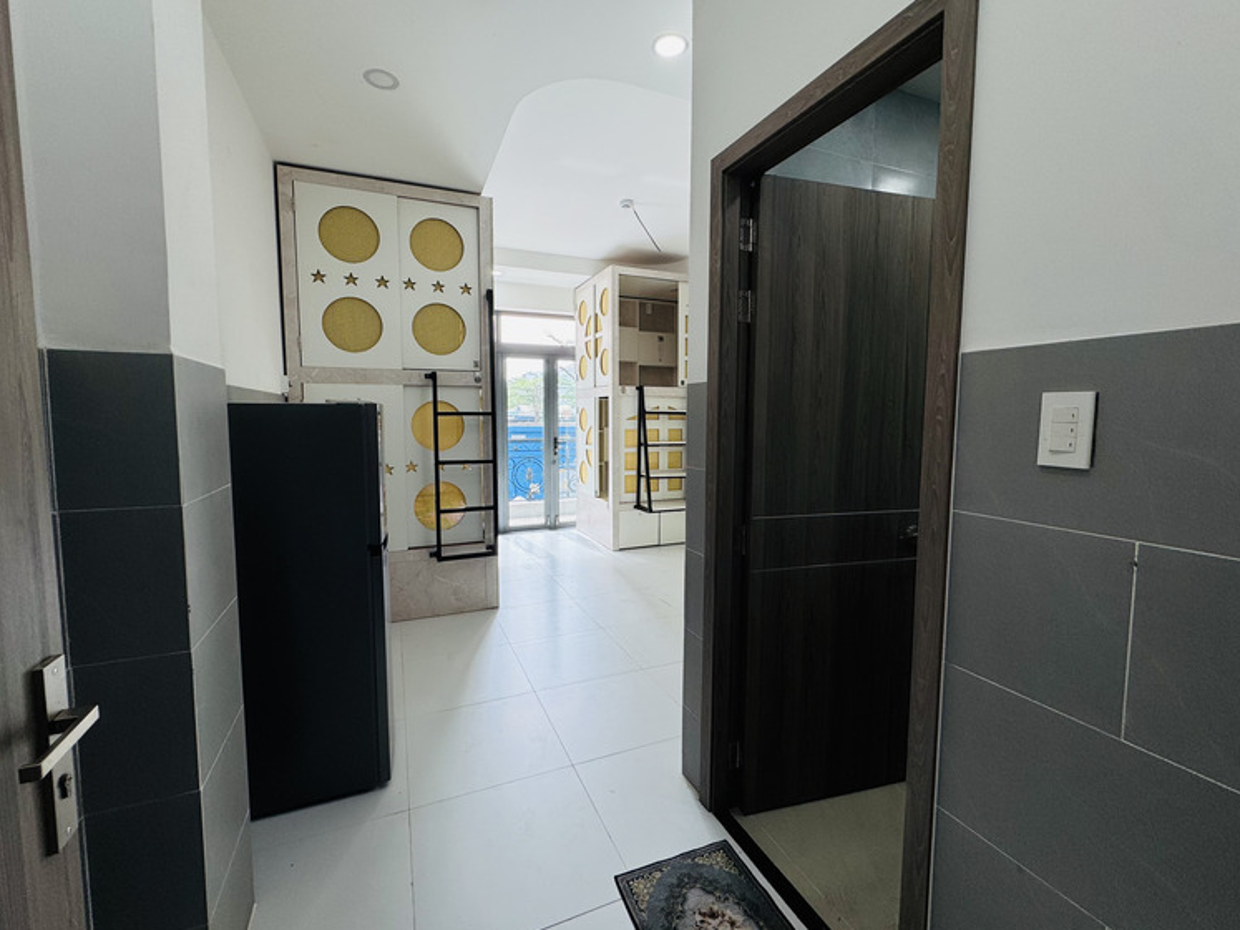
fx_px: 537
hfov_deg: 98.2
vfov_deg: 81.7
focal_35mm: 15
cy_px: 455
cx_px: 618
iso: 40
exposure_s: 1/135
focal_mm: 2.22
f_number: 2.2
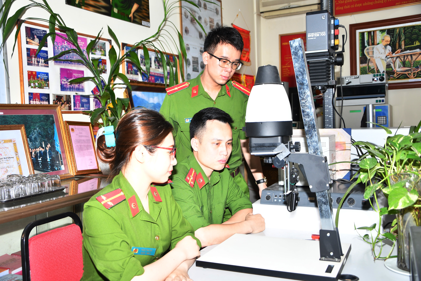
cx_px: 210
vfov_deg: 36.9
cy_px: 140
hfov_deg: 53.1
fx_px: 421
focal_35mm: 36
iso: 250
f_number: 3.8
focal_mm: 24
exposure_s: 1/200
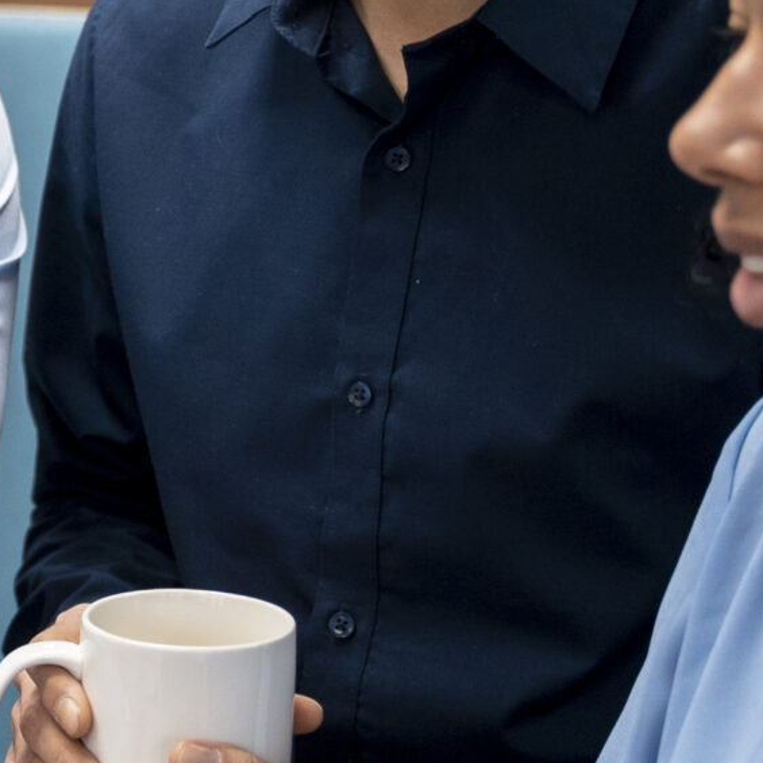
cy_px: 349
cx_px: -550
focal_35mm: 154
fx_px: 3840
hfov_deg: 10.7
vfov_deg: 11.3
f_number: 2.8
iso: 1000
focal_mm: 40
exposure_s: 1/100
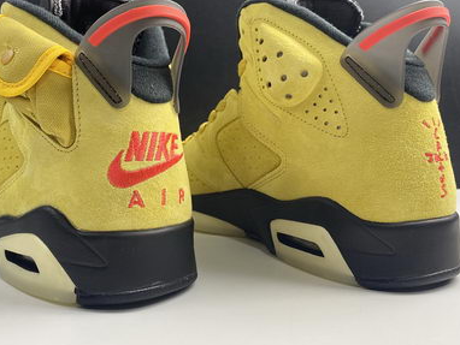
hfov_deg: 53.8
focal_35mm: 34
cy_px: 136
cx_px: 199
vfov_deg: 41.6
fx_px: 452
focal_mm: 4.25
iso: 100
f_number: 1.8
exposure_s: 1/100
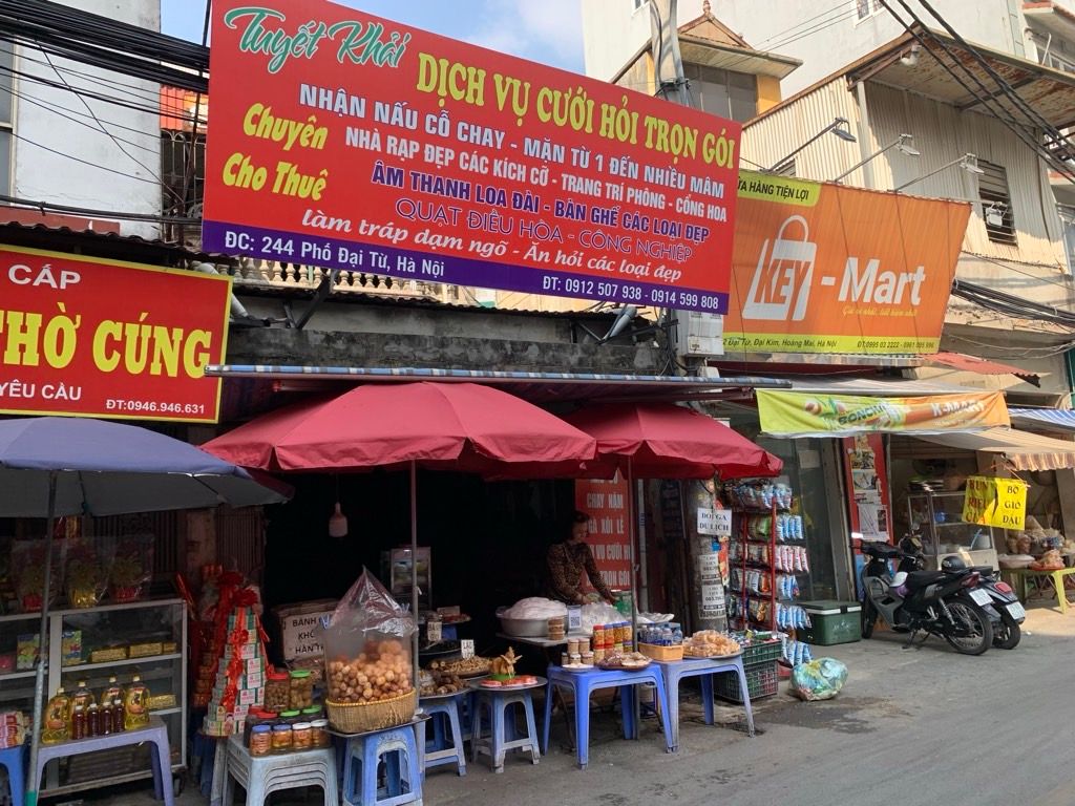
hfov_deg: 67.3
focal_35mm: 26
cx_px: 538
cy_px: 403
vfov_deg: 53.1
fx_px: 807
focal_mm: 4.25
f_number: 1.8
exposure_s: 1/507
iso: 25
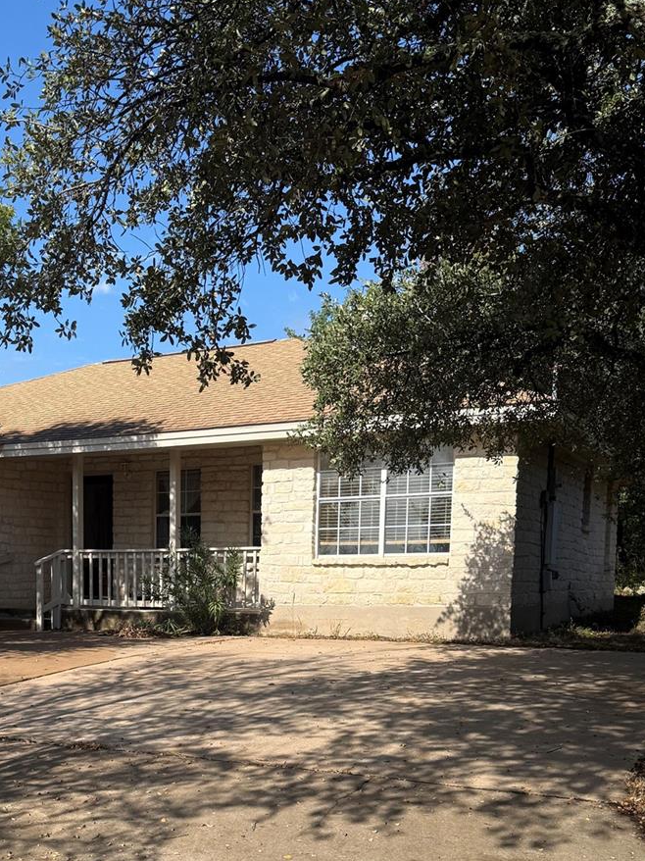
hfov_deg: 33.4
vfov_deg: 43.1
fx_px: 1044
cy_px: 666
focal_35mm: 42
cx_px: 139
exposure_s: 1/3425
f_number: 1.78
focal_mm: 6.76
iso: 80
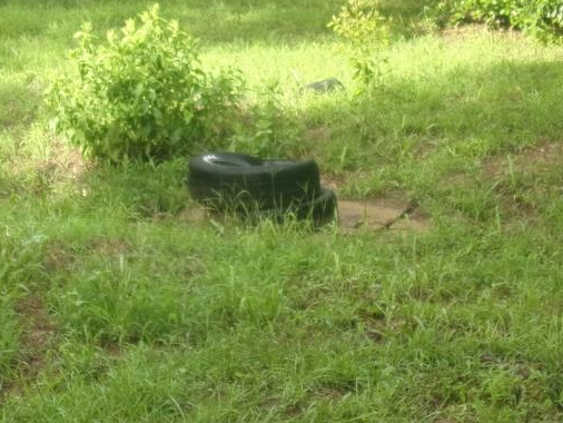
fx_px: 1513
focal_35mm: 93
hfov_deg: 21.0
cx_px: 171
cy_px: 262
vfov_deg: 15.9
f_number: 4.1
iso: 80
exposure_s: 1/80
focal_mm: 8.3
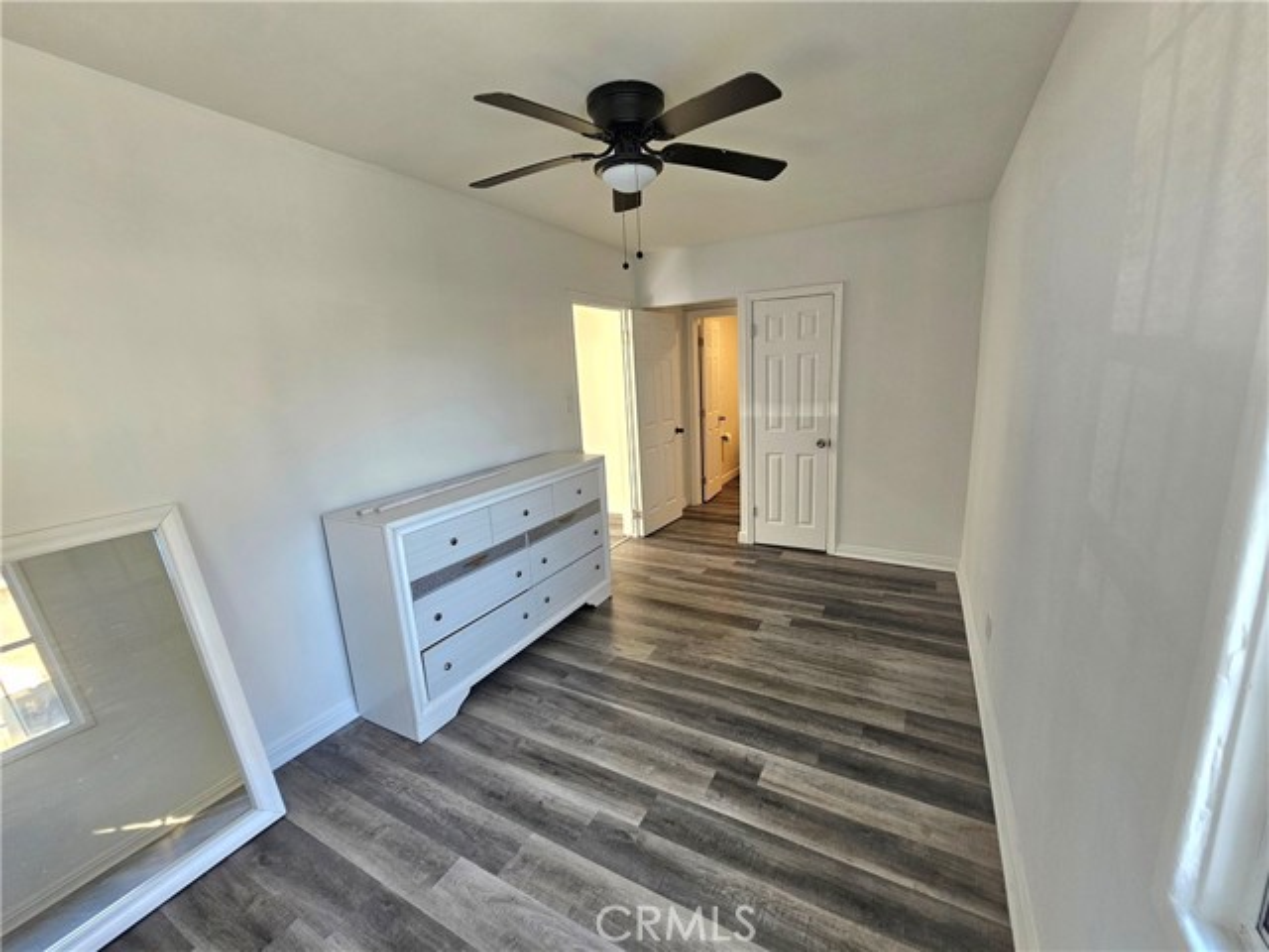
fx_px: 477
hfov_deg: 106.2
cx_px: 634
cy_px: 476
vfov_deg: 89.9
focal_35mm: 13
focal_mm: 2.2
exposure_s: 1/60.2
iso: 160
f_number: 2.2
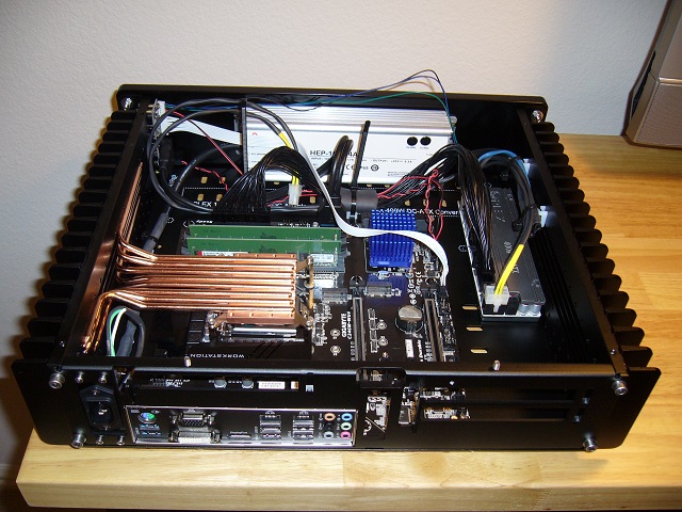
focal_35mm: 35
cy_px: 256
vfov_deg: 40.7
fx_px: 690
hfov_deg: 52.6
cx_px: 341
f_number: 2.8
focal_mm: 5.8
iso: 100
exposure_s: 1/30
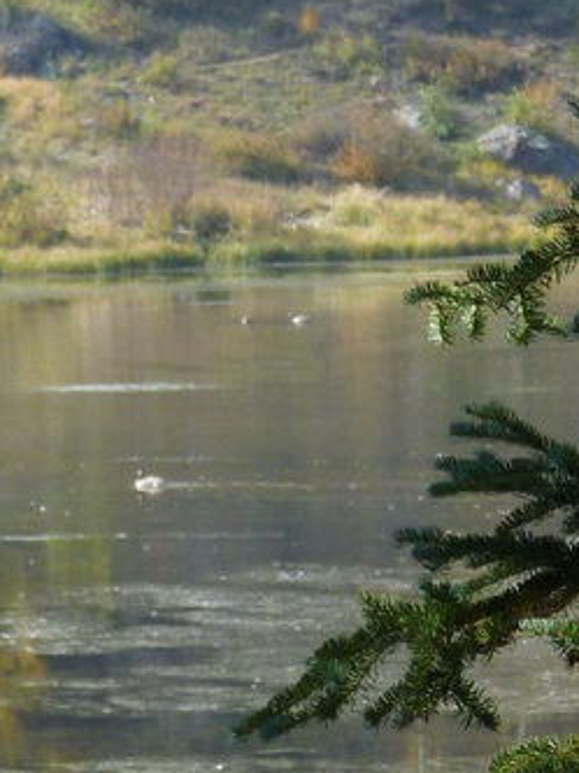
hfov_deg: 4.0
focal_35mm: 374
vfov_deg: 5.3
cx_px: 140
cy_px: -366
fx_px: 8341
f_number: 5.2
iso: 80
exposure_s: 1/100
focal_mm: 17.5
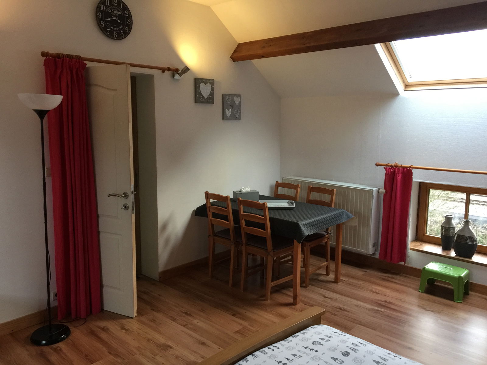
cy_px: 182
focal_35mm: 29
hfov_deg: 61.7
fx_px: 408
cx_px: 244
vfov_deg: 48.2
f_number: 2.2
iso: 100
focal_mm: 4.15
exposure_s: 1/17
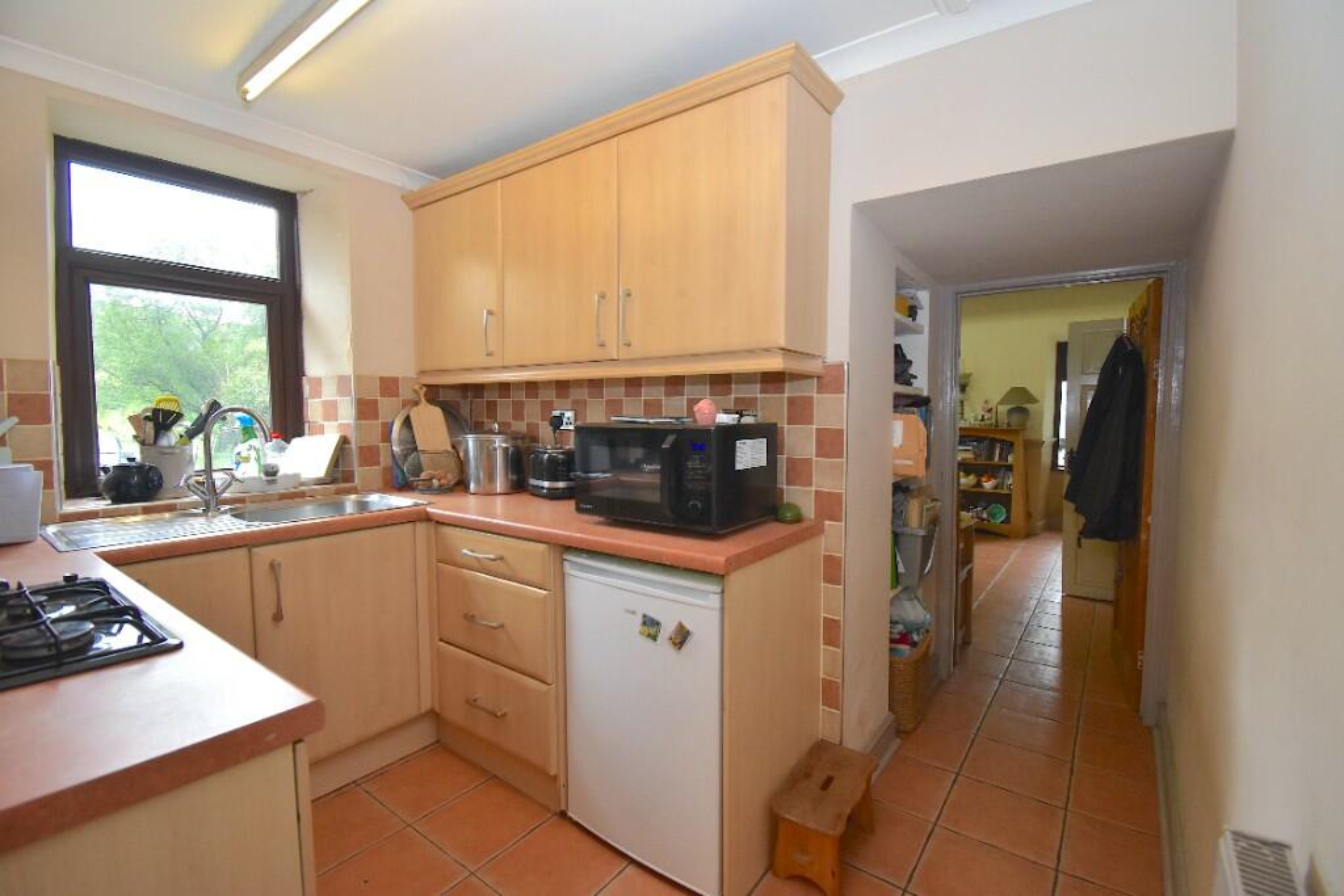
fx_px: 560
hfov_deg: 100.4
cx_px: 672
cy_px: 448
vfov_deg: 77.3
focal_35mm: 15
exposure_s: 1/160
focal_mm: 10
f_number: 4.5
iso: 800
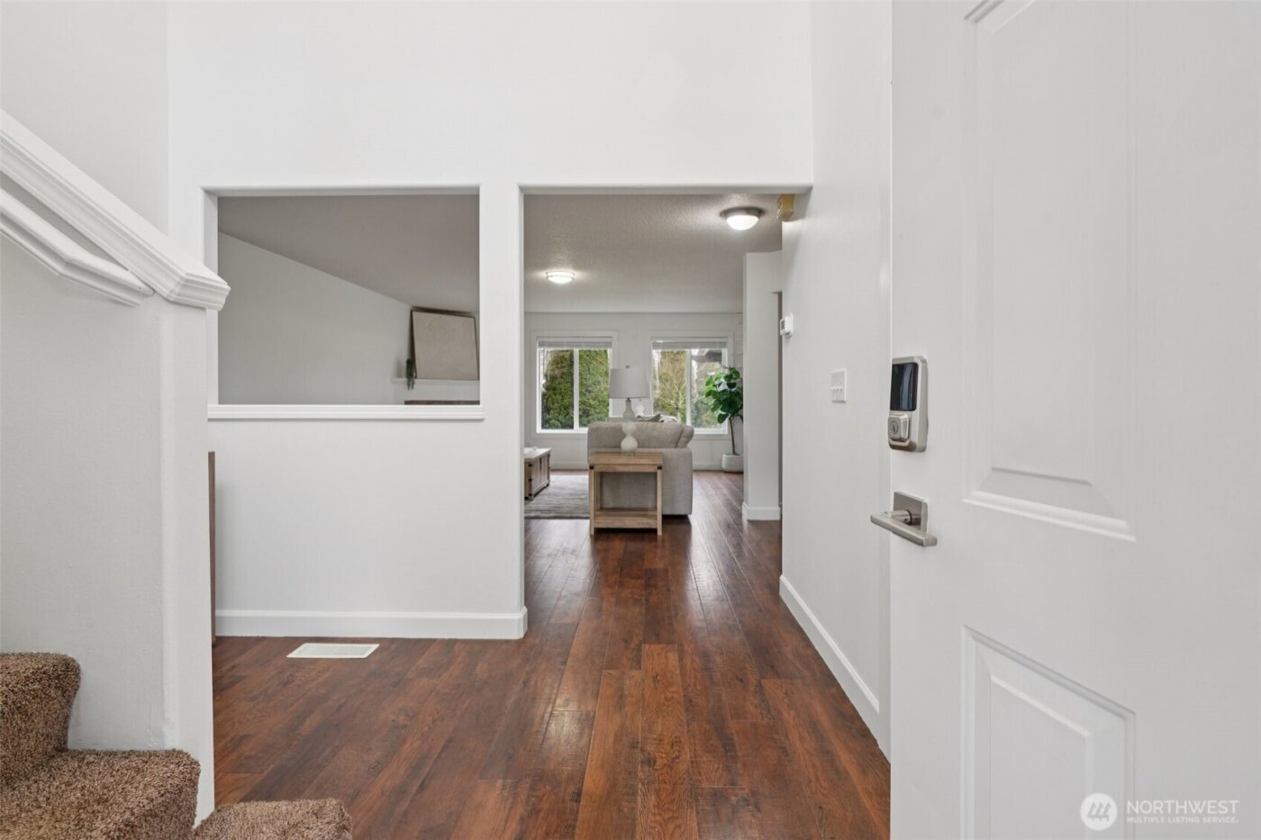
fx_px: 560
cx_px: 630
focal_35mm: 16
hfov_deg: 96.7
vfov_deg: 73.7
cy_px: 420
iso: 400
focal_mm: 16
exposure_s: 1/10
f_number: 8
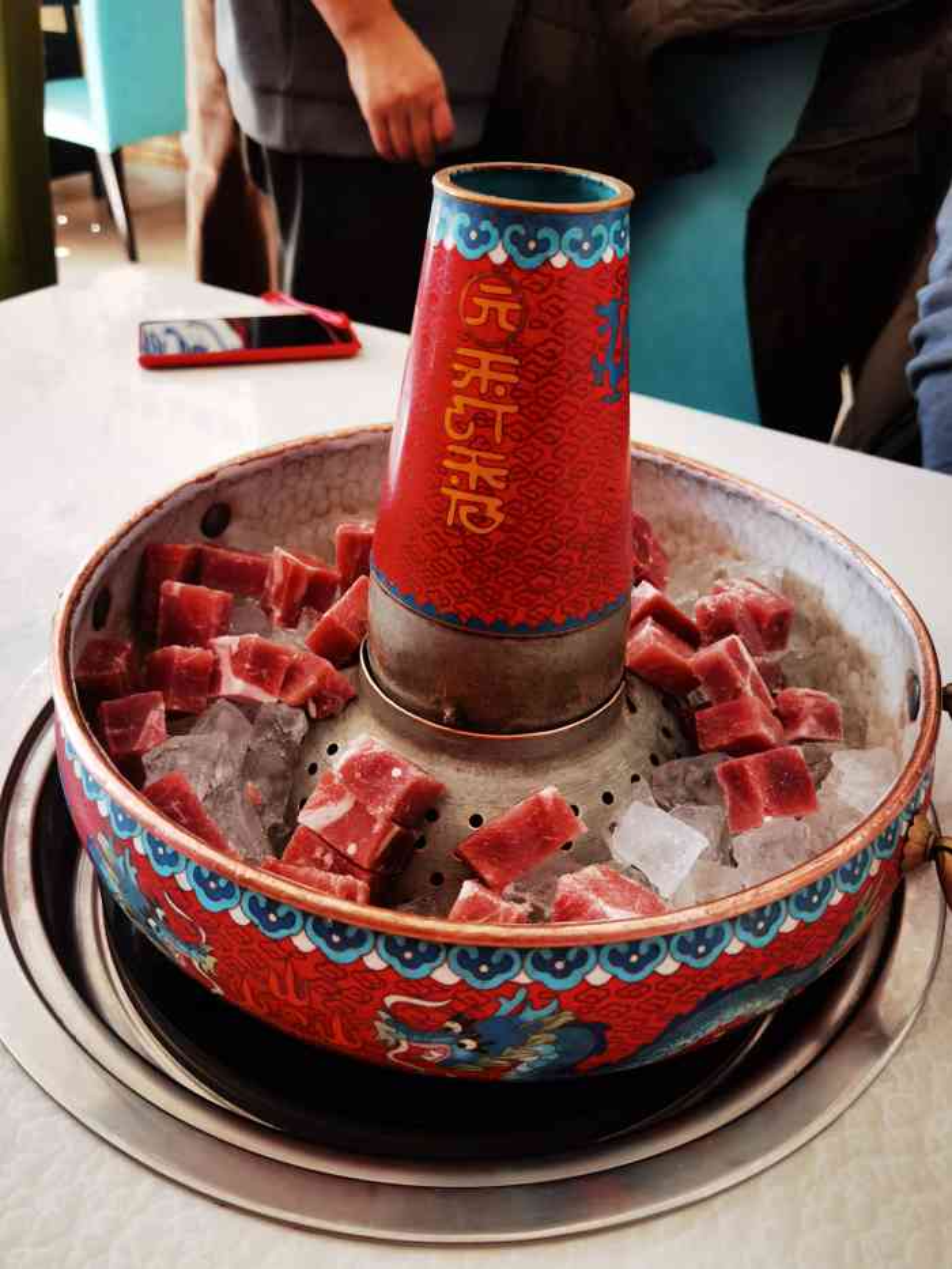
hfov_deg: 51.4
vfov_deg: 65.3
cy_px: 634
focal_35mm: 27
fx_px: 990
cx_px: 476
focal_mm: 6.71
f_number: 1.9
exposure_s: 1/100
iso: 160
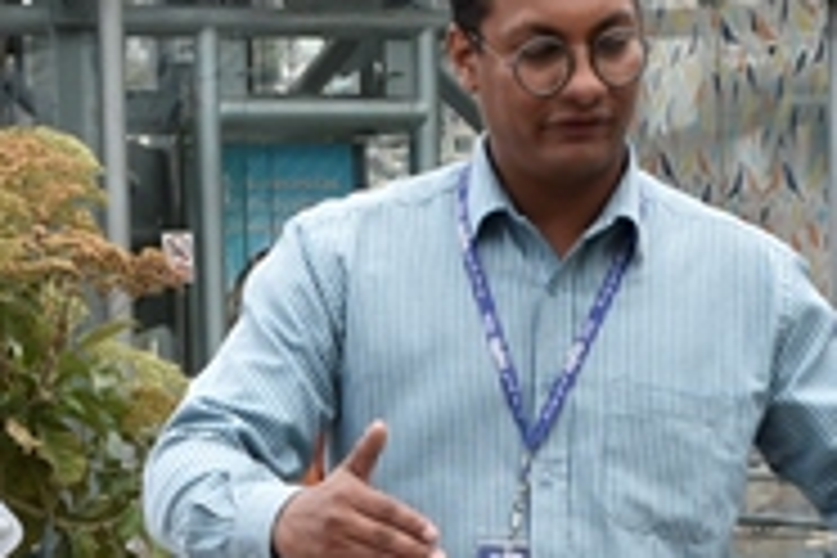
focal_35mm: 232
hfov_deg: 8.9
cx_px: 540
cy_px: 927
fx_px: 5394
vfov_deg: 5.8
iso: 500
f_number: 8
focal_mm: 32
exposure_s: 1/500
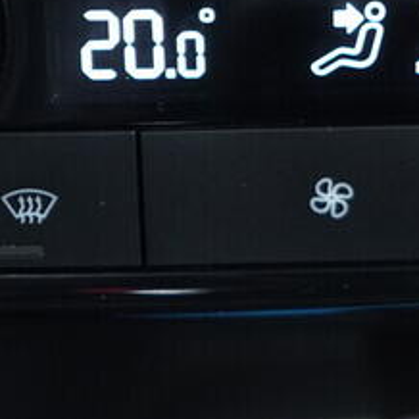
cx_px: 477
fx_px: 1972
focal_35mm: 144
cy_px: 28
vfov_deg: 12.0
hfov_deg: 11.9
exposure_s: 1/40
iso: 800
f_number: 2.8
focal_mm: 24
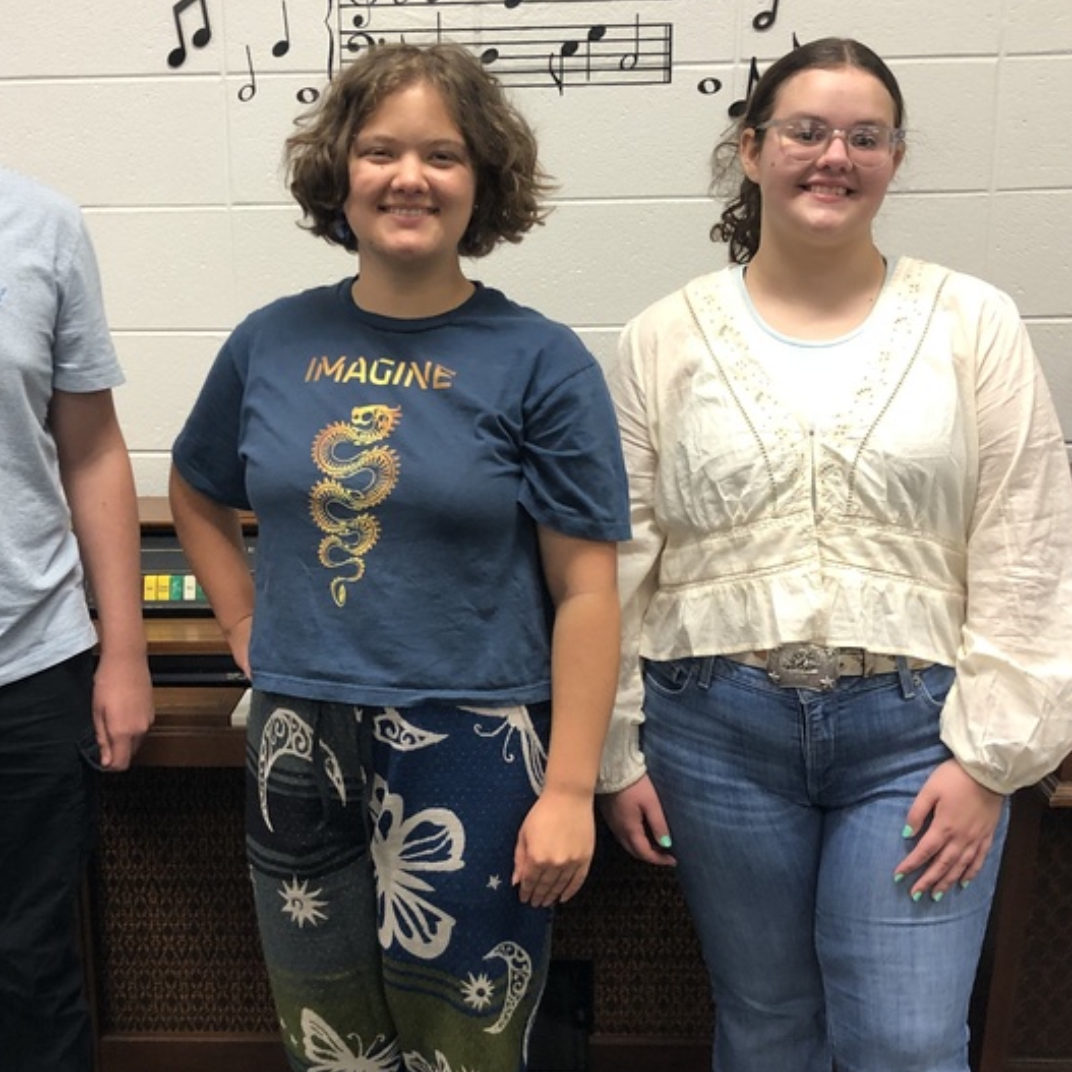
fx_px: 1647
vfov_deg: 36.0
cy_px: 616
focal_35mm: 47
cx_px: 423
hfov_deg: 35.9
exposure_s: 1/17
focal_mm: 3.99
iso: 40
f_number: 1.8
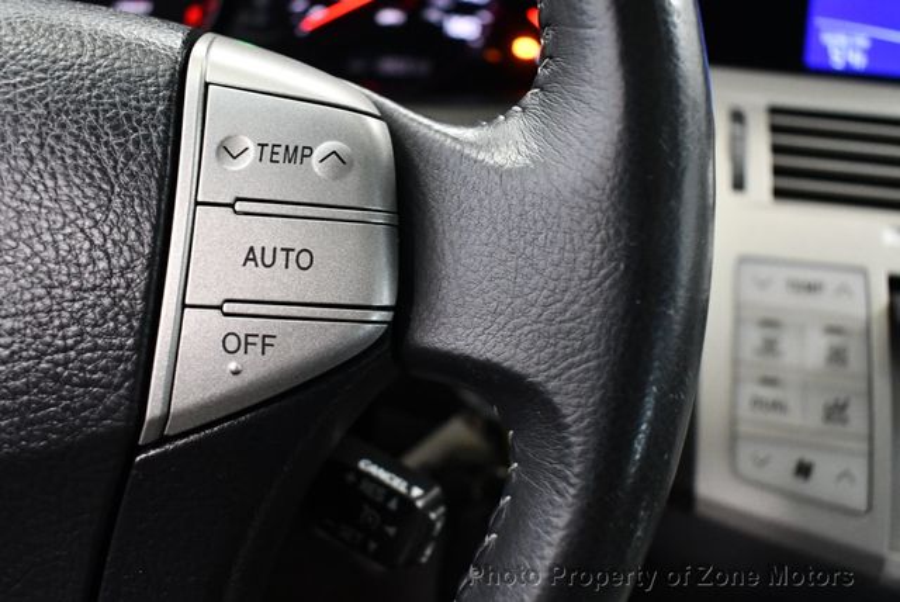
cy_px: 301
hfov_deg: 53.1
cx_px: 450
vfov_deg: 36.9
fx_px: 901
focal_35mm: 36
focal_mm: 18
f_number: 3.5
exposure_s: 1/80
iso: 3200
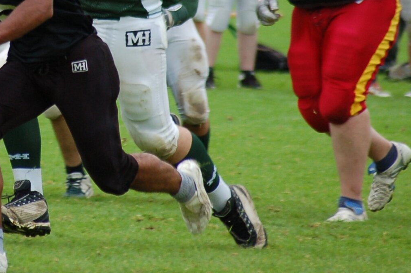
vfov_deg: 1.9
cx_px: 32
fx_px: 8149
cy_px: -16
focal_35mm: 715
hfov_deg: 2.9
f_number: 5.3
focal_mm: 220
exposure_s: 1/500
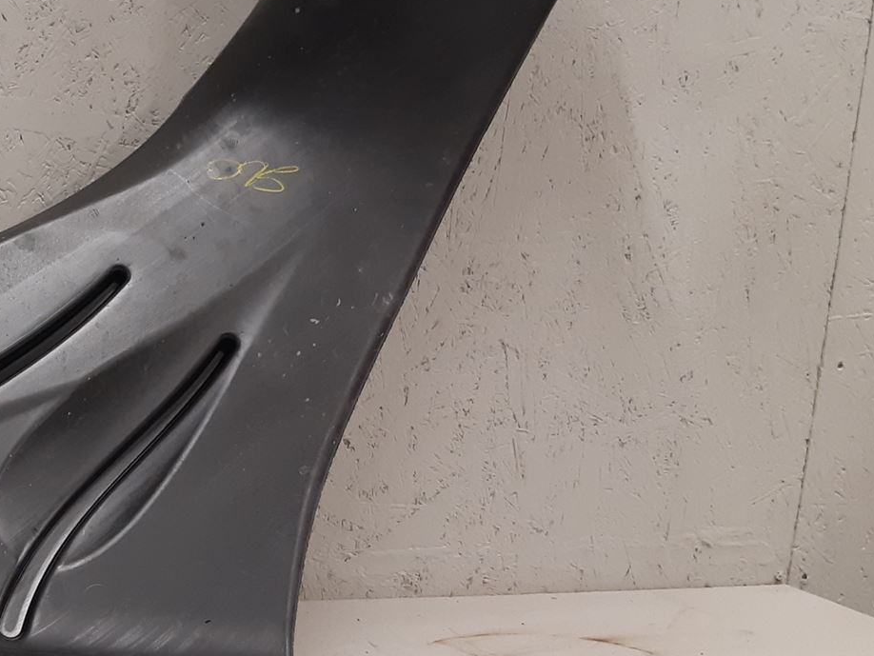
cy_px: 367
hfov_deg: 30.6
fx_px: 1465
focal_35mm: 58
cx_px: -22
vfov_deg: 25.2
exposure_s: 1/50
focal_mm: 3.93
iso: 125
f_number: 1.7
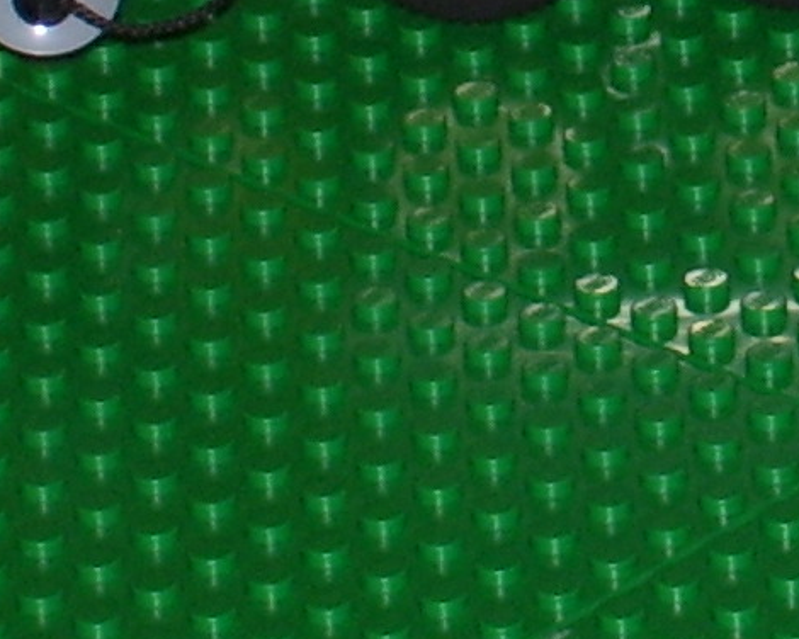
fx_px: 12226
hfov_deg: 3.7
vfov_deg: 3.0
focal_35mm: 517
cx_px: 1545
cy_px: -330
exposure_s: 1/90
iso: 80
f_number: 4.6
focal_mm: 18
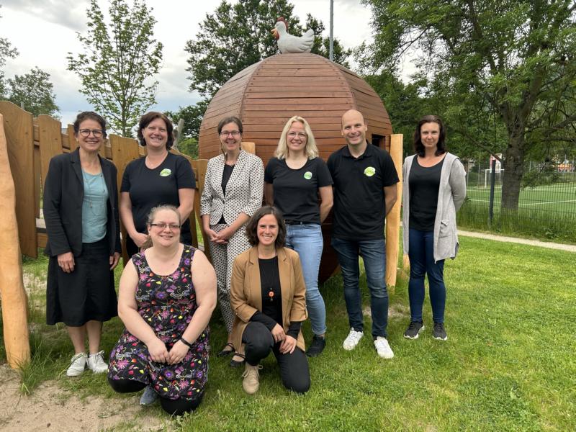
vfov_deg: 53.1
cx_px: 288
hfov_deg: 67.3
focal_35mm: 26
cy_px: 216
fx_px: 433
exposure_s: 1/388
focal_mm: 5.7
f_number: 1.5
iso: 50
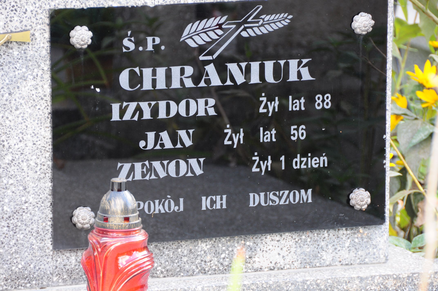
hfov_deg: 8.1
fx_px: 3099
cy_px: 146
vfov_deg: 5.4
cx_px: 219
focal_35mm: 255
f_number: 7.1
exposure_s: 1/40
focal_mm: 170
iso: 400
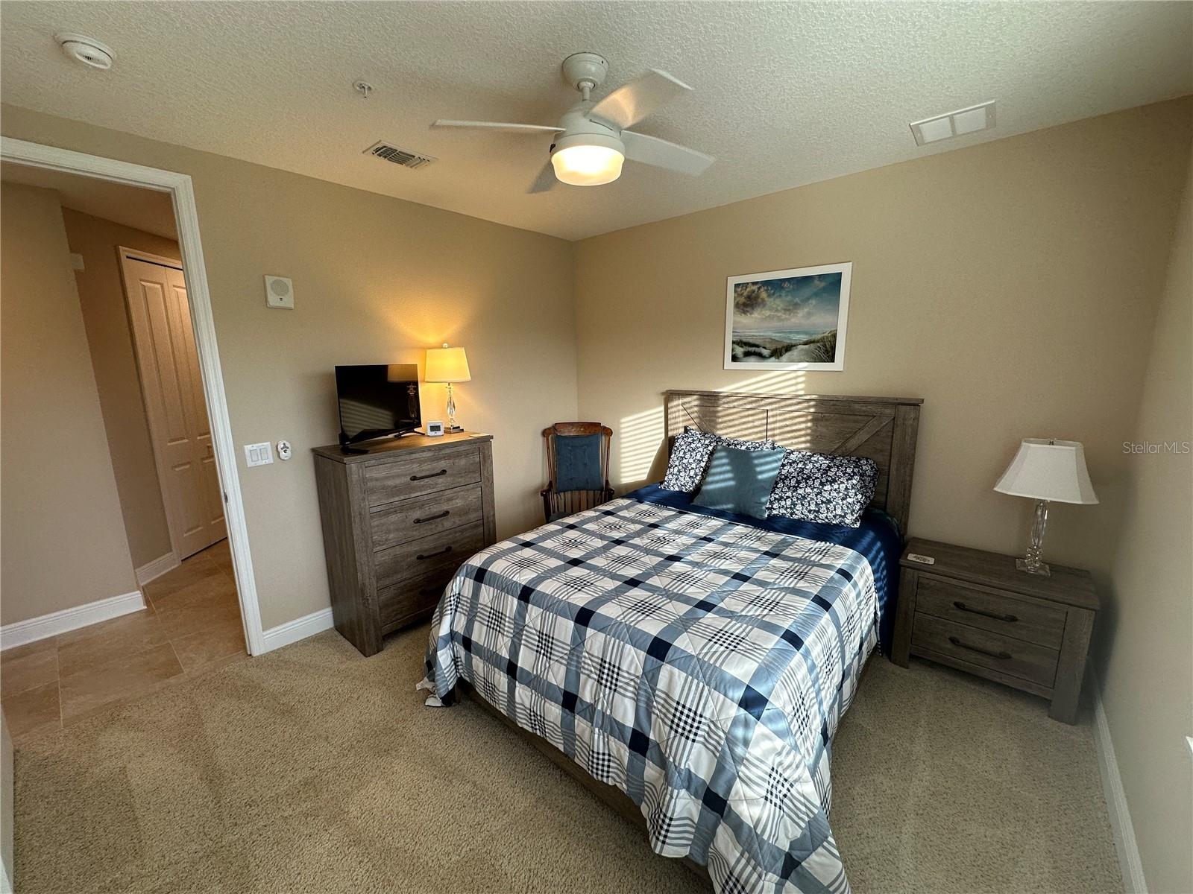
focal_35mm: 14
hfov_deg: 102.1
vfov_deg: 85.7
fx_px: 482
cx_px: 596
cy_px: 447
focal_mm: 2.22
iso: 100
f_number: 2.2
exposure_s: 1/120
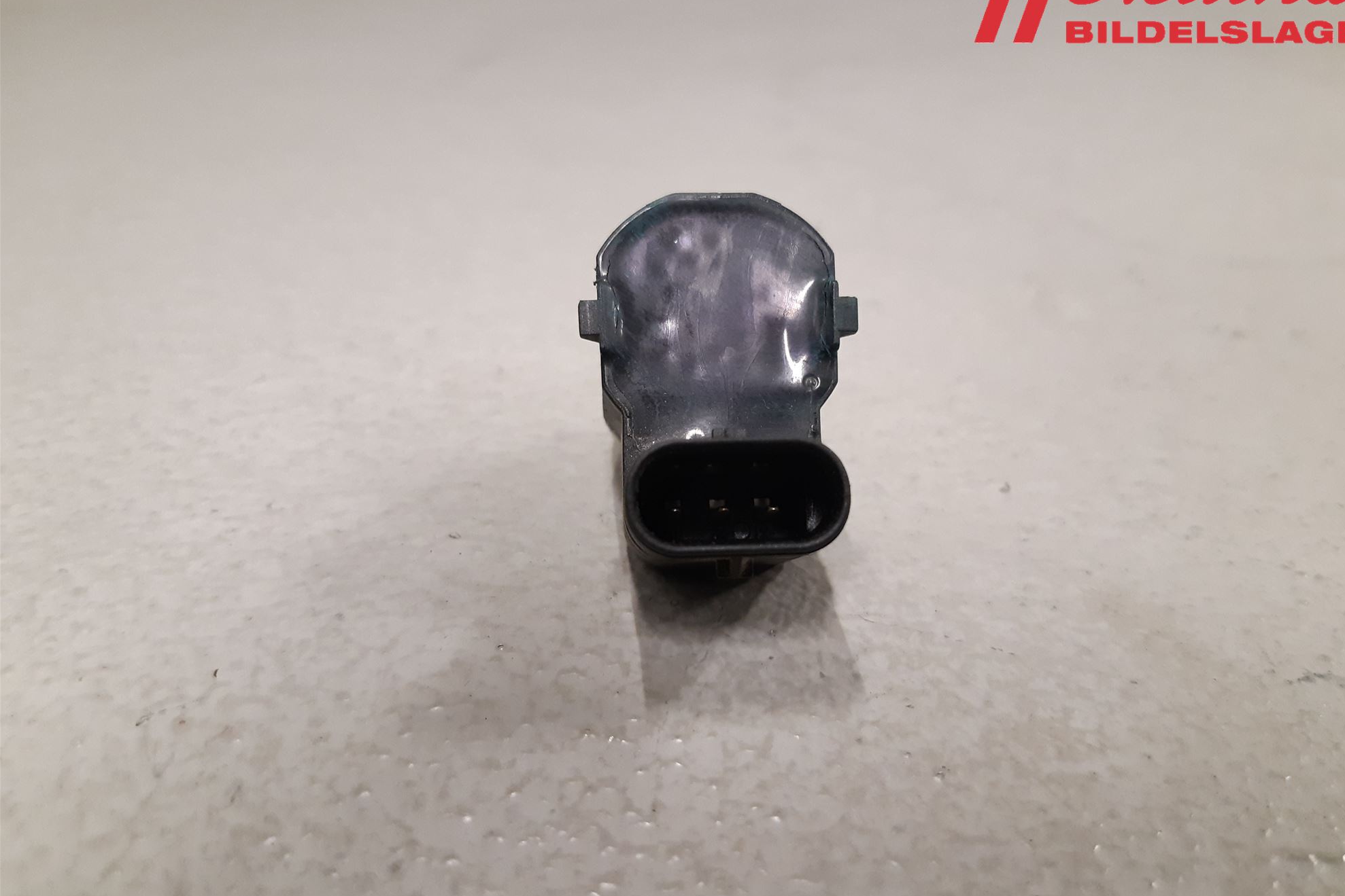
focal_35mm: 28
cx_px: 696
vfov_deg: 46.4
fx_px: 1046
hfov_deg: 65.5
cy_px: 450
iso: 250
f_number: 1.7
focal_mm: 3.93
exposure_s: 1/50
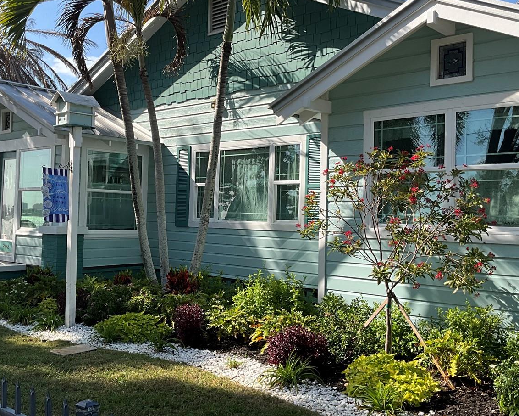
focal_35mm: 40
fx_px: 615
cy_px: 190
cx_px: 230
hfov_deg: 45.7
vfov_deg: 37.3
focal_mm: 3
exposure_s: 1/1076
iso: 25
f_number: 1.8
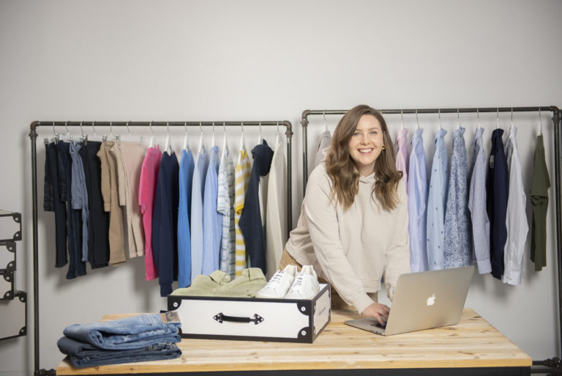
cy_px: 188
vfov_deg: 24.7
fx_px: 859
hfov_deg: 36.2
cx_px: 281
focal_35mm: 55
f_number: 2.8
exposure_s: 1/125
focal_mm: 55
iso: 800
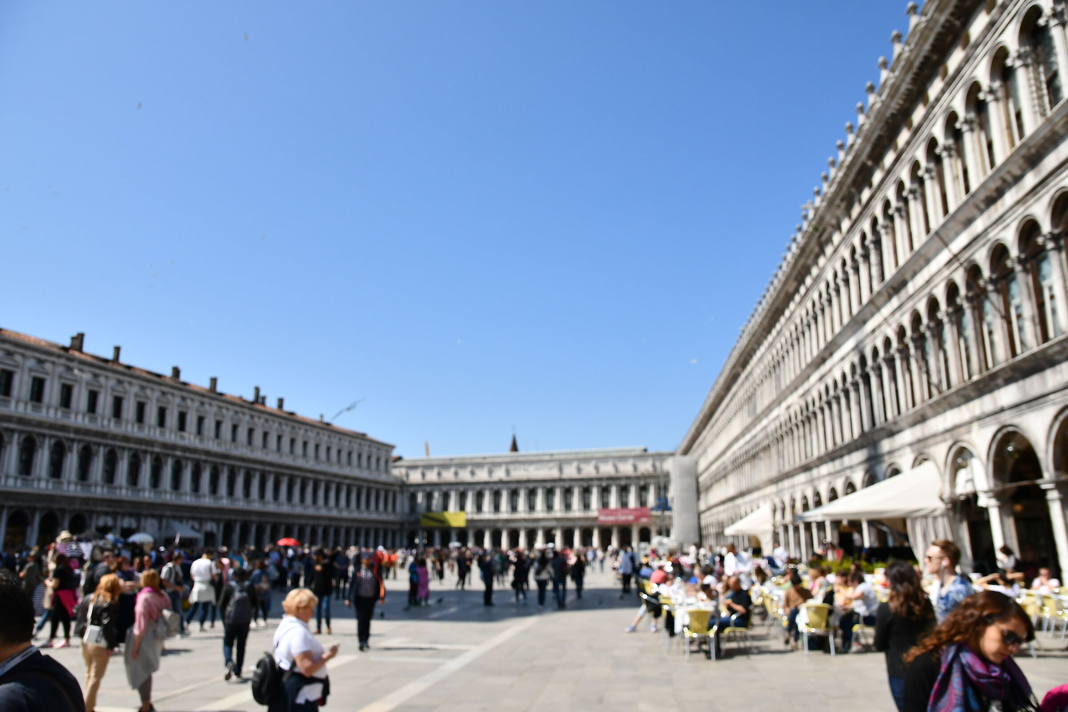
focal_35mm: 25
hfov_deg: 71.5
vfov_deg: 51.3
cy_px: 356
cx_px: 534
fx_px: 742
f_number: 4.5
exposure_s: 1/5000
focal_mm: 17
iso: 400
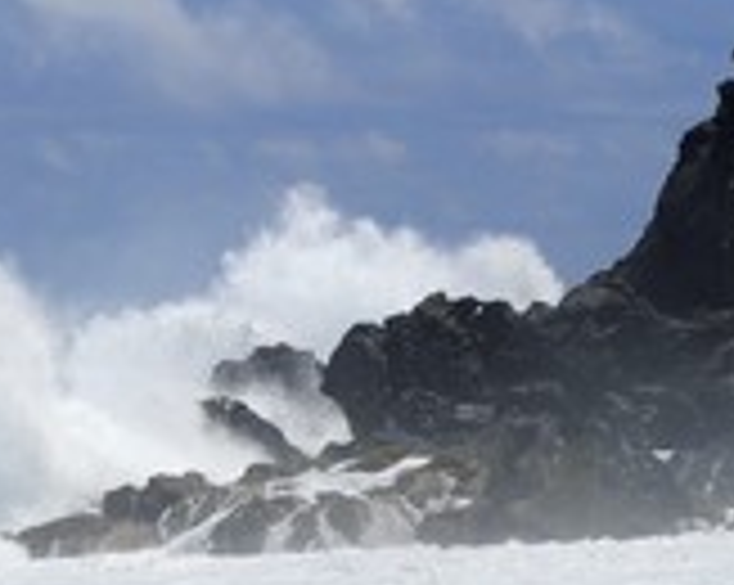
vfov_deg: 3.2
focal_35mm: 484
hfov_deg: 4.0
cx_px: 270
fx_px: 10502
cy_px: 266
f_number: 13
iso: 200
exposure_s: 1/400
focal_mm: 200
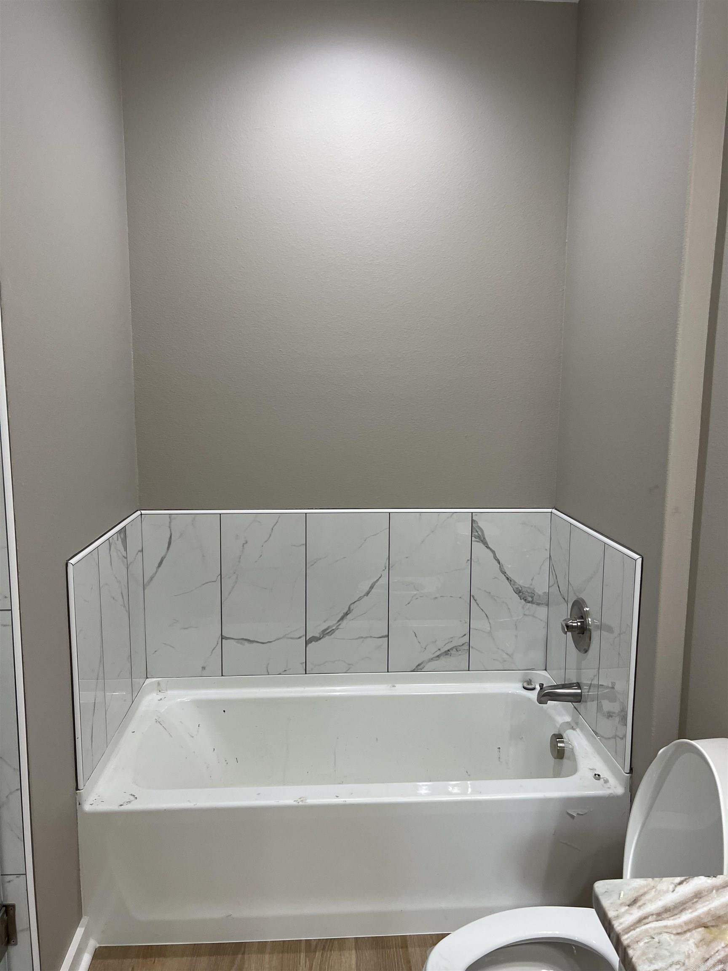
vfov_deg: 67.3
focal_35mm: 26
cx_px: 364
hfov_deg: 53.1
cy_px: 486
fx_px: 729
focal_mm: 5.7
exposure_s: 1/120
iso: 125
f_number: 1.5
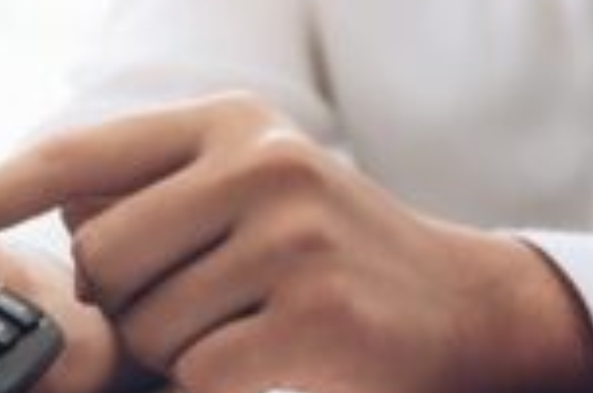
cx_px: 324
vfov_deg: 6.2
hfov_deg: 9.4
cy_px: 568
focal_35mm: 220
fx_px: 3616
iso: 320
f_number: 2
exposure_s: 1/125
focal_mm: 35
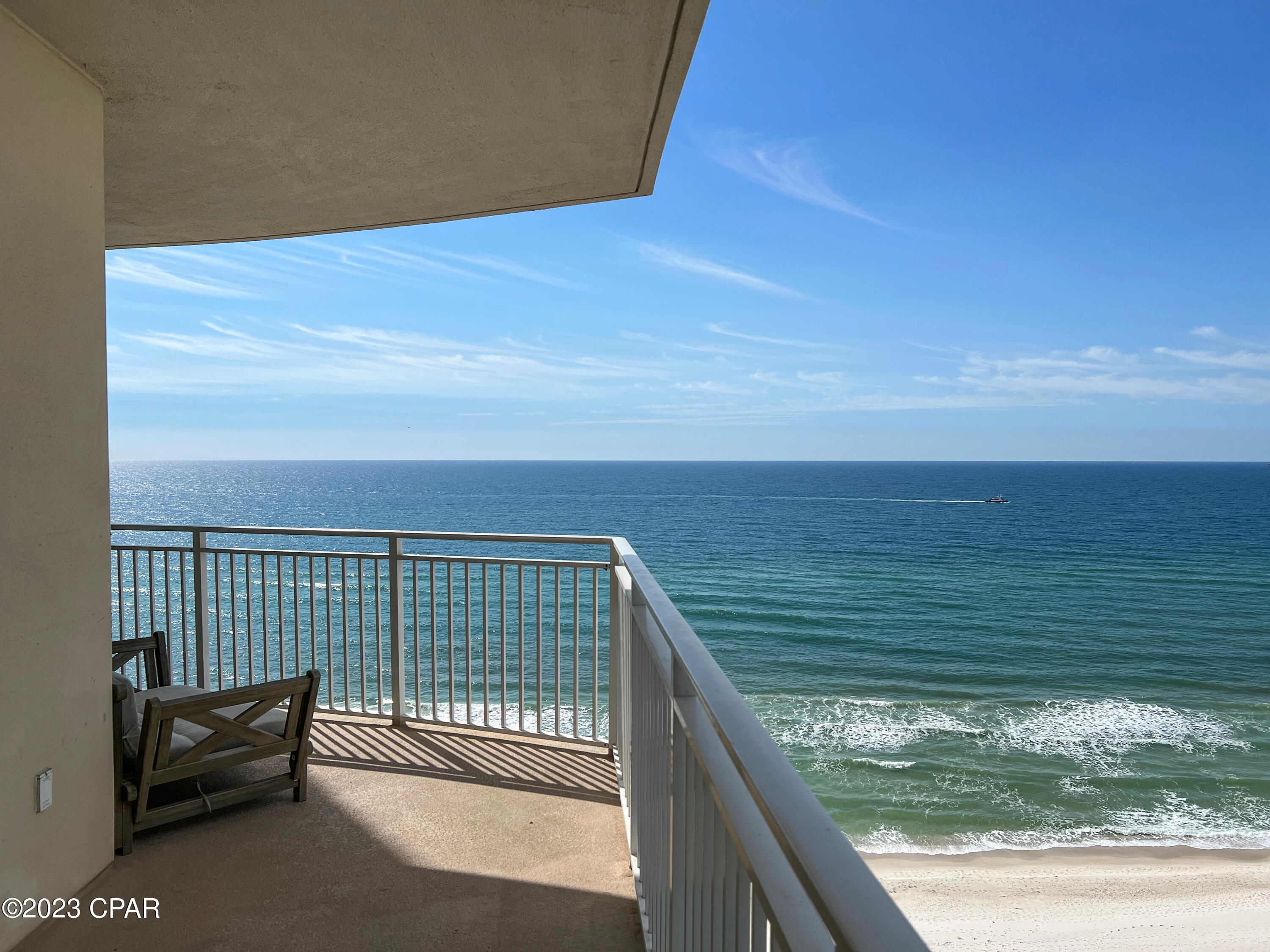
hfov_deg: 67.3
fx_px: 954
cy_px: 476
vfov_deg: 53.1
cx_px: 635
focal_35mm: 26
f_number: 1.5
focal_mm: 5.7
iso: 50
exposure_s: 1/10309
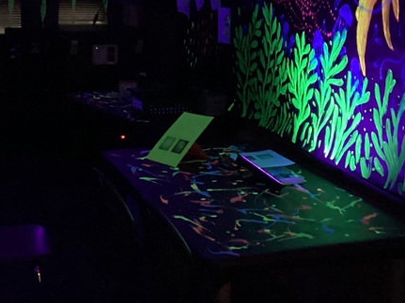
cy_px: 6
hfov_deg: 26.9
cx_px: 261
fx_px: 842
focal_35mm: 72
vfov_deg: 19.9
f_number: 2.4
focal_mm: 3.3
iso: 800
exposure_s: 1/17
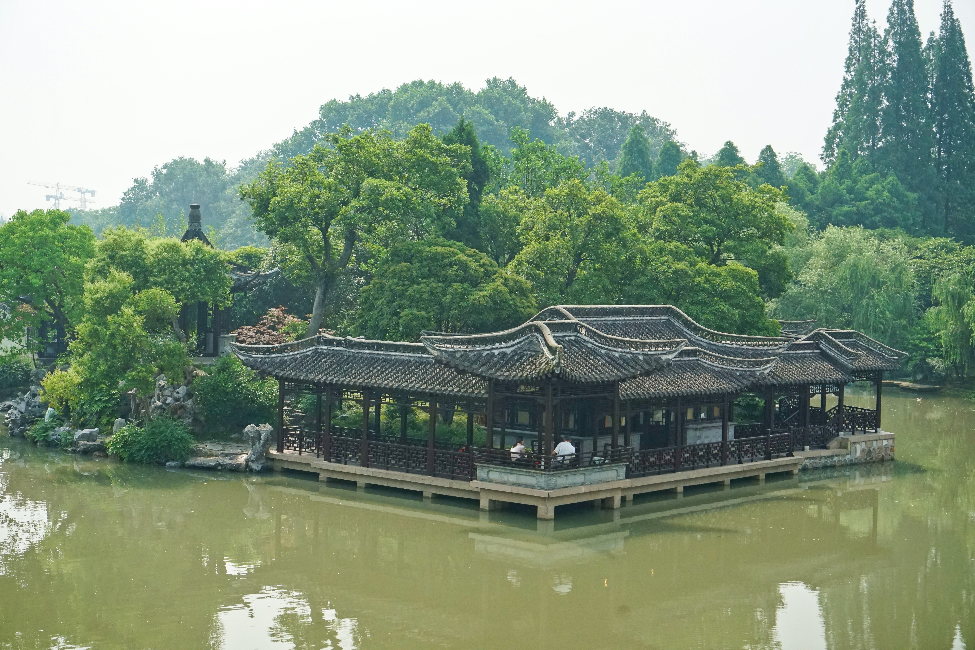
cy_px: 325
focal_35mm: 55
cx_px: 488
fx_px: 1489
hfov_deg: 36.2
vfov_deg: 24.6
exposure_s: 1/8000
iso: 1600
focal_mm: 55
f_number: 5.6
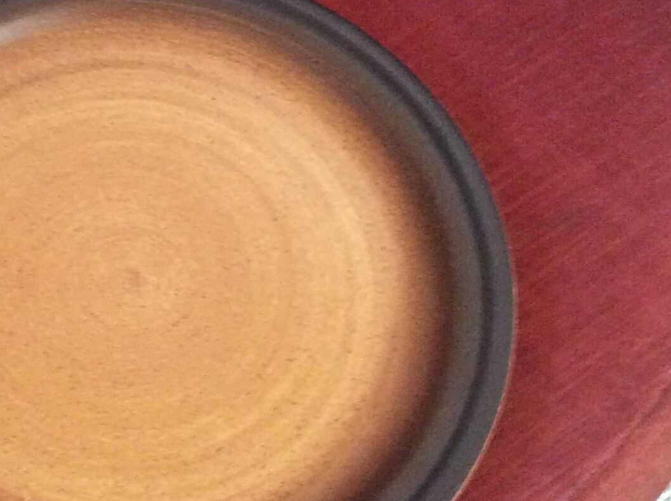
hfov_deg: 24.3
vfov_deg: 18.8
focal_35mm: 78
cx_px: 52
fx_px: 1510
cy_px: 280
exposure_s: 1/17
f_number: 2.4
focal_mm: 3.3
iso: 400
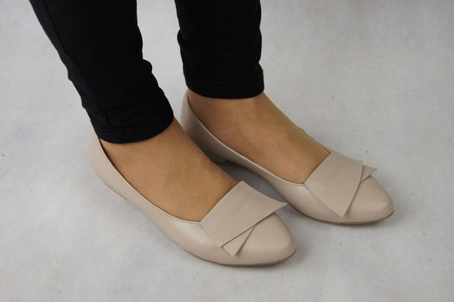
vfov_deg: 25.7
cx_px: 227
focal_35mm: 52
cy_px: 151
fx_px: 661
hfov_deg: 37.9
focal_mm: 35
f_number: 5
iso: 125
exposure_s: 1/60
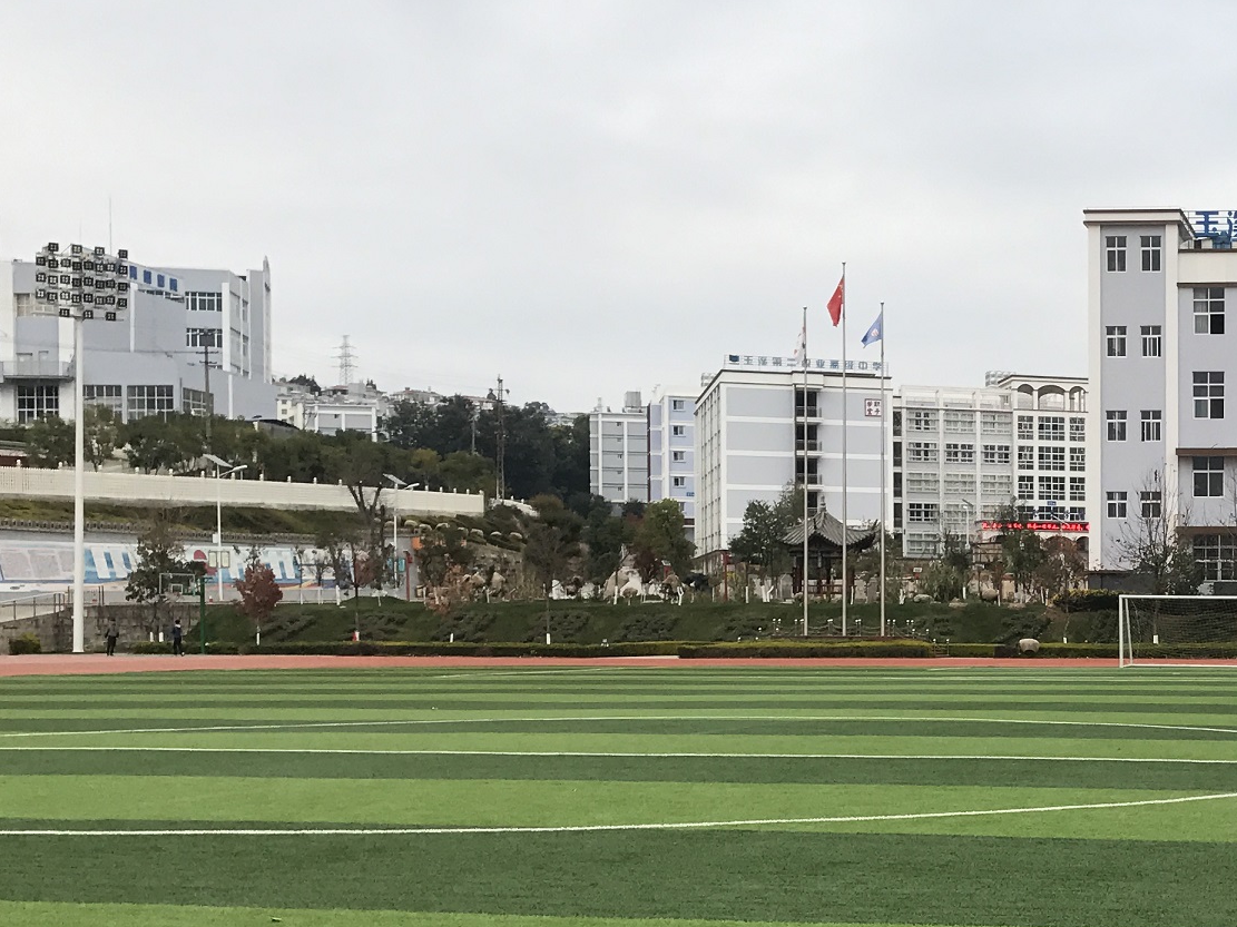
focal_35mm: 61
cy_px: 683
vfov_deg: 23.8
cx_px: 1254
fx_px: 2180
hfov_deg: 29.5
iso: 20
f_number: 1.8
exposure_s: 1/660
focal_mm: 3.99
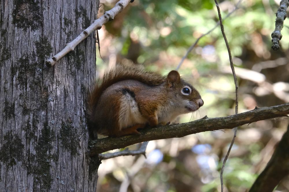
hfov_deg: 6.9
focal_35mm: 300
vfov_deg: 4.6
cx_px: 144
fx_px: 2407
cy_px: 96
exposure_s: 1/56
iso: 3200
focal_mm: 200
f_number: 11
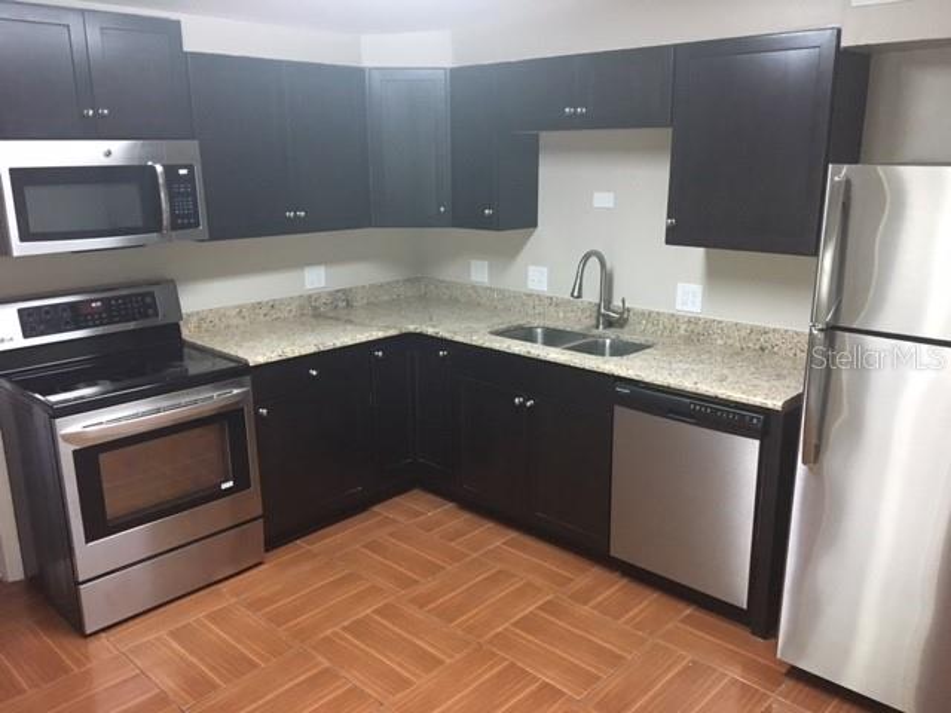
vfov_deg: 48.2
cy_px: 356
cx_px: 476
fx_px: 797
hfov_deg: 61.7
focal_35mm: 29
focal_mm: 4.15
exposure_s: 1/20
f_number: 2.2
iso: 200
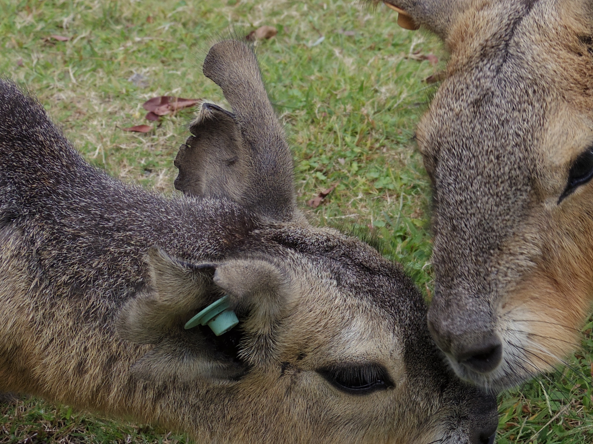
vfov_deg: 19.1
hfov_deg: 25.3
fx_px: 1319
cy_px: 280
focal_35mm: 77
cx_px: 377
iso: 100
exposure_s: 1/500
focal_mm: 8.5
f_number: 4
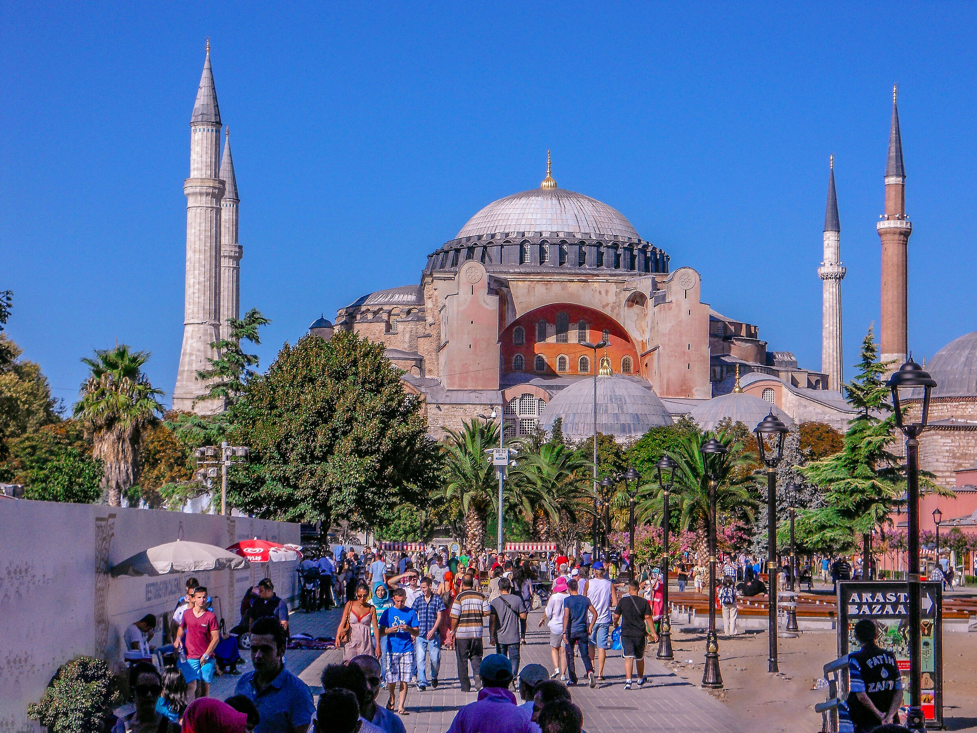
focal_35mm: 77
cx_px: 488
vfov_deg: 19.1
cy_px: 366
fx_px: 2173
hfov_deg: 25.3
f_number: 5.9
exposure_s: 1/500
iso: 80
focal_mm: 13.9
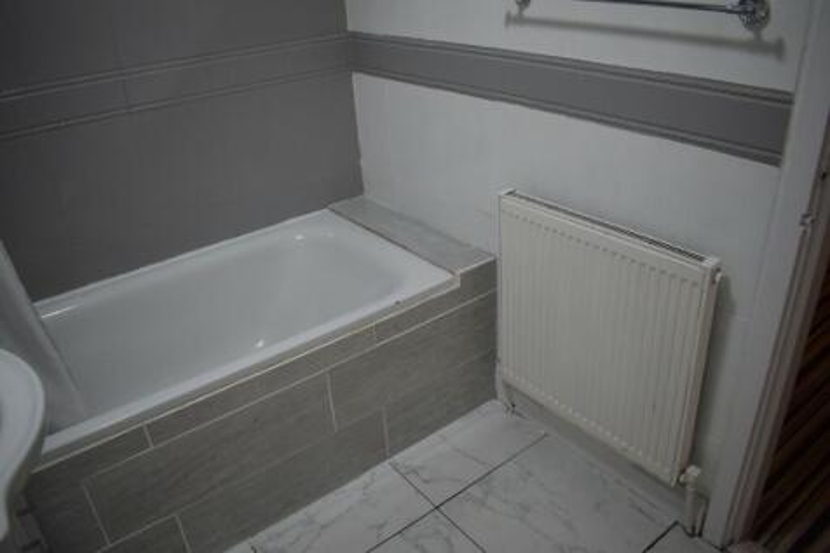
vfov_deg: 47.9
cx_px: 415
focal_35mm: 27
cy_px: 276
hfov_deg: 67.4
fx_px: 622
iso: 800
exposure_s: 1/125
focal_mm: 18
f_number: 4
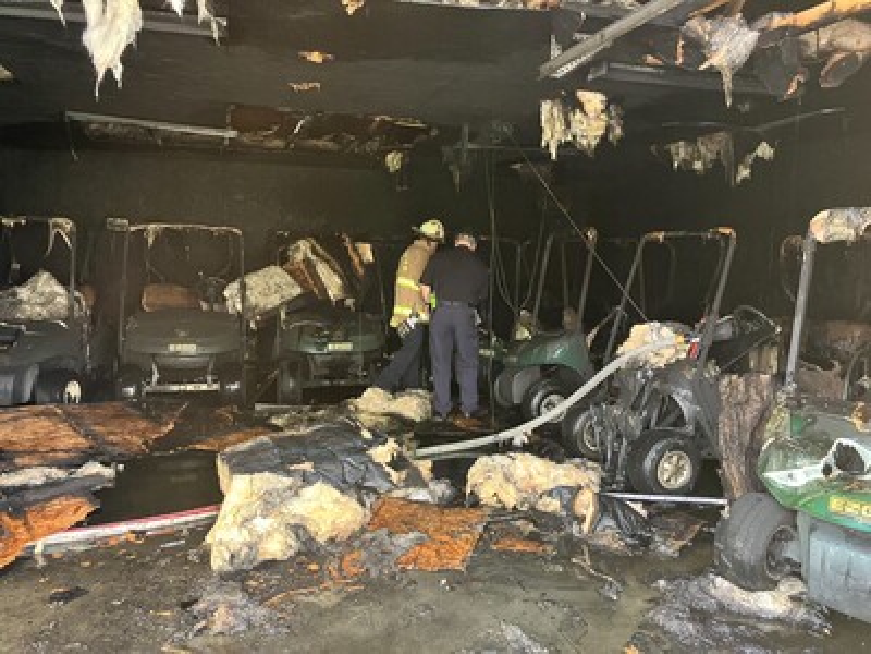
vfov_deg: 49.7
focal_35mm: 28
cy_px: 327
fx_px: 705
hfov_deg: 63.4
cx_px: 436
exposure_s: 1/30
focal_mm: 3.99
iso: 400
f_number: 1.8
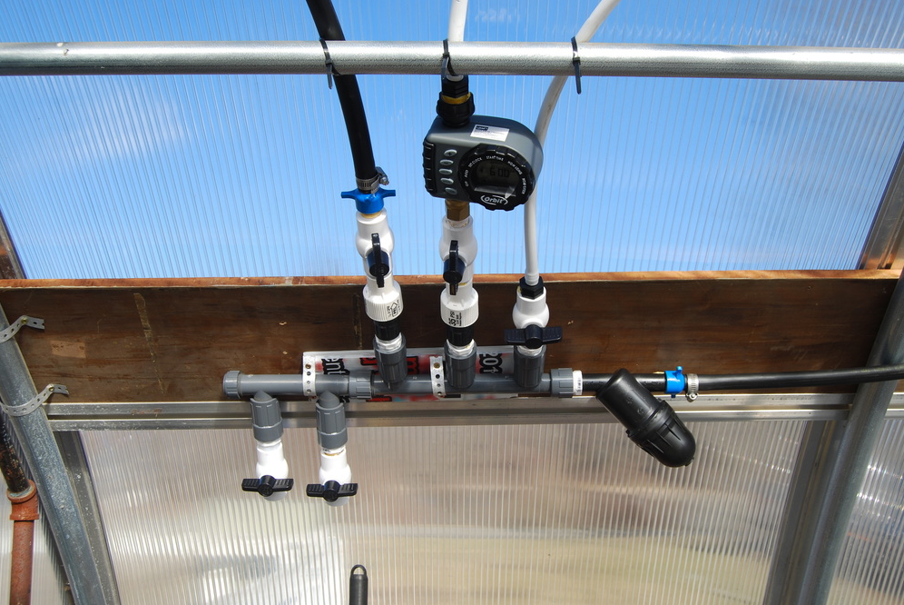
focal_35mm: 37
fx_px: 930
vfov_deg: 36.0
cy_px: 307
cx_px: 445
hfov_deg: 51.8
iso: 100
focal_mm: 24
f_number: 6.3
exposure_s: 1/160
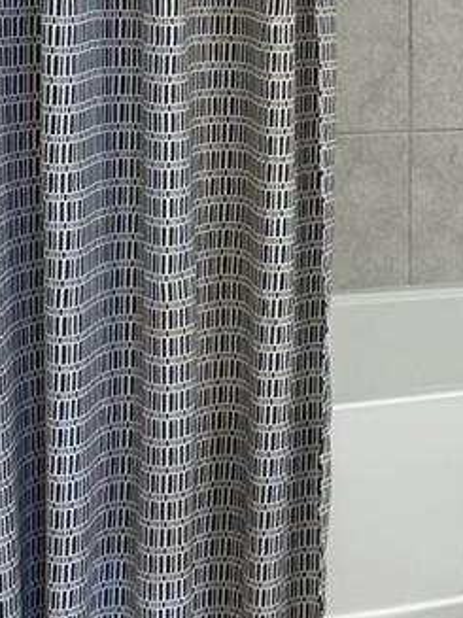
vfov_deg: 21.9
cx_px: 746
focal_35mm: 88
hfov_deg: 15.2
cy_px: 91
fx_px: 1570
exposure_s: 1/120
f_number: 1.78
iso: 160
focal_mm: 6.76
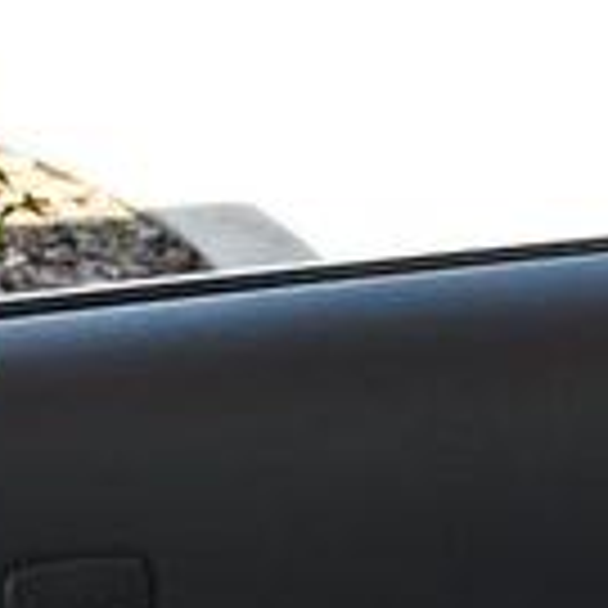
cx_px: 1157
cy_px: 946
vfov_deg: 11.5
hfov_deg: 11.1
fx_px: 2881
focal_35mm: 145
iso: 400
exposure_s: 1/250
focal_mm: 18
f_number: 5
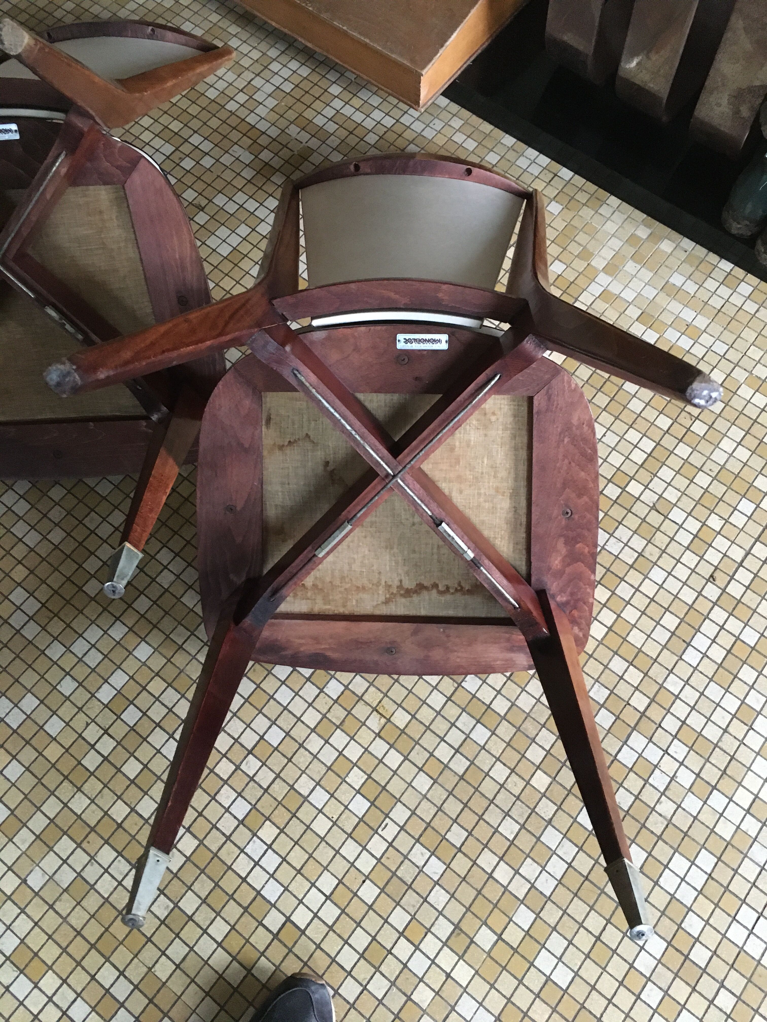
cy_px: 511
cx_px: 384
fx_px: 857
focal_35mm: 29
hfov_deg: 48.2
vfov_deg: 61.7
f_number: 2.2
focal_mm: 4.15
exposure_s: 1/17
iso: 250
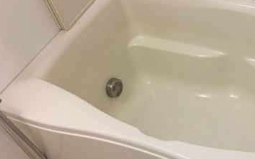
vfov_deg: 23.3
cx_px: 201
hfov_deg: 35.8
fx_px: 382
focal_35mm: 55
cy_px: 124
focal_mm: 4.15
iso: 160
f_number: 2.2
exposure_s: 1/33
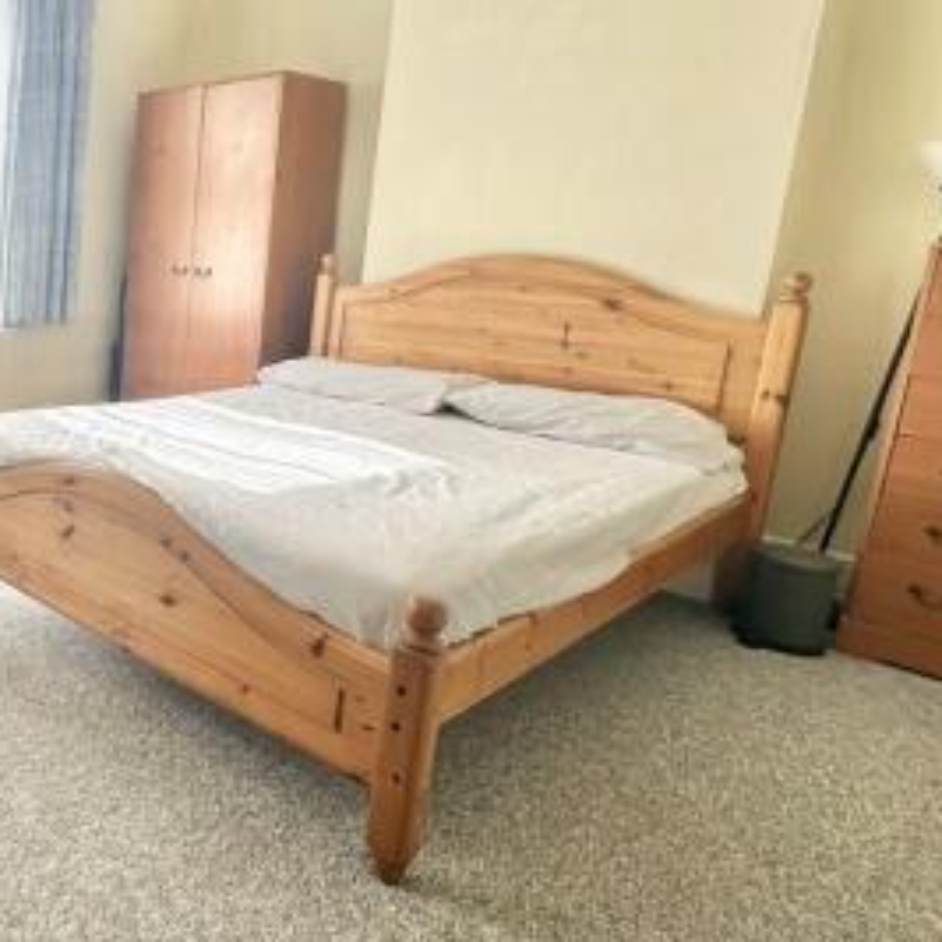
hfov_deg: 46.4
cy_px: 376
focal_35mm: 27
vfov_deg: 58.6
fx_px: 831
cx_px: -55
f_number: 2.2
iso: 40
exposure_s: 1/214
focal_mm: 2.22
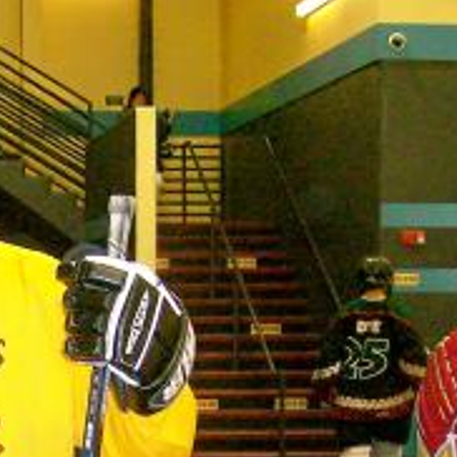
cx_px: -95
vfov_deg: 15.0
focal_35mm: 112
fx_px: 1673
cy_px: 559
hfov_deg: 15.0
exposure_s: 1/64
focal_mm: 6
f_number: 2.7
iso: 140
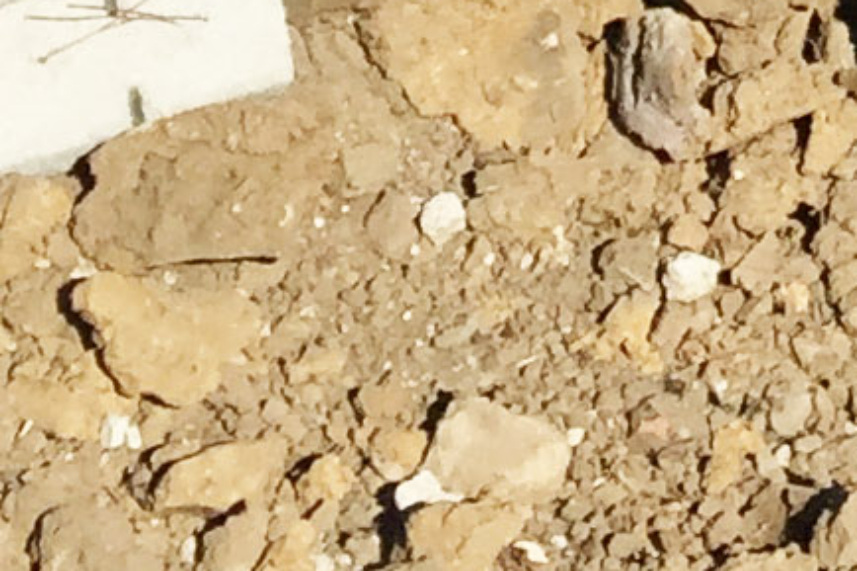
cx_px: 1880
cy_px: -1733
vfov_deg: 5.3
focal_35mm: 227
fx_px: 5402
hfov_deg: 8.5
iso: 32
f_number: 2.2
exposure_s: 1/2639
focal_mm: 4.15
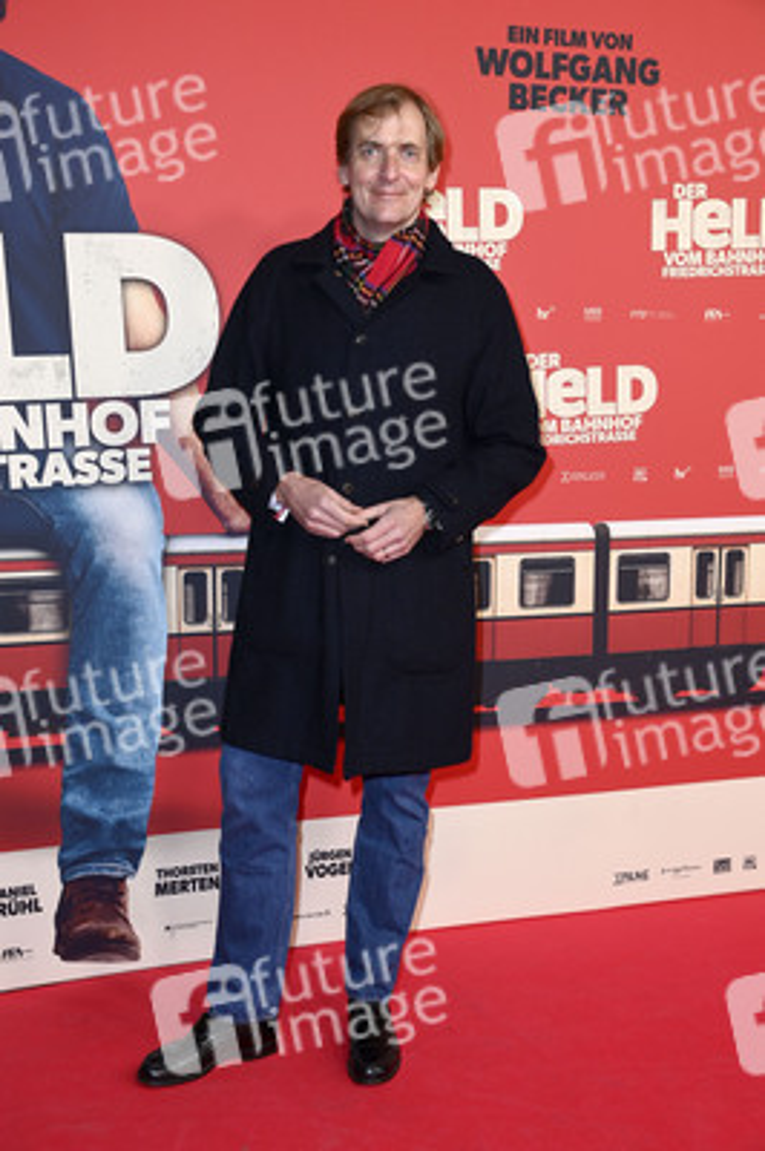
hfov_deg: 28.0
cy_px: 576
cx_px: 382
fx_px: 1533
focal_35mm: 48
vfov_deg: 41.1
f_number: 5.6
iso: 640
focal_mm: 48
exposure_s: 1/200
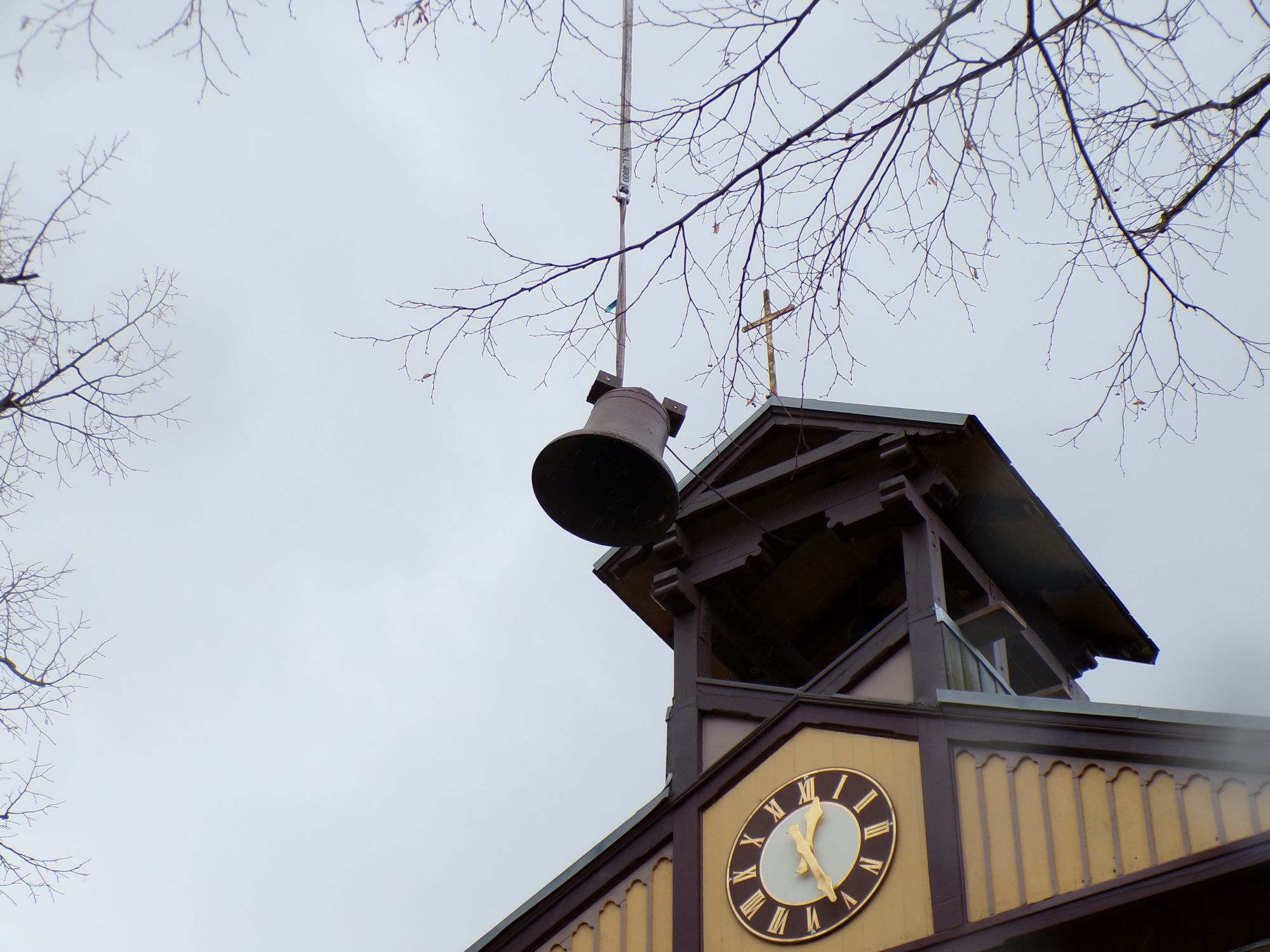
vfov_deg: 22.6
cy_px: 476
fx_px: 2385
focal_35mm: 65
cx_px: 635
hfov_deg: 29.8
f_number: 3.8
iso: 100
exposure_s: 1/240
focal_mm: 11.6
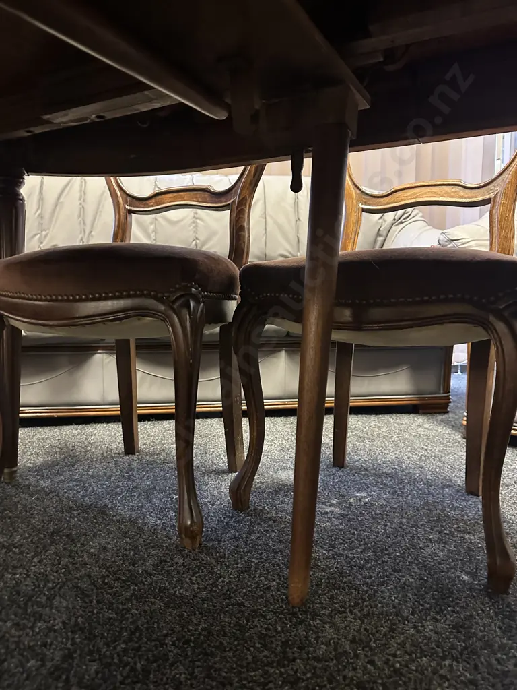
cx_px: 258
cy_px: 345
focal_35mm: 24
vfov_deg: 71.6
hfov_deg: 56.8
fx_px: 478
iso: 800
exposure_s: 1/33
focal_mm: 6.86
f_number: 1.78
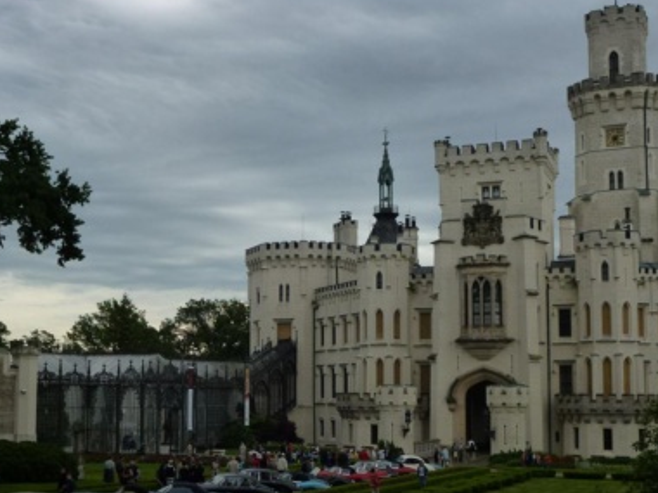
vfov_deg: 29.0
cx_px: 267
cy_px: 305
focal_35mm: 50
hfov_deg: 38.1
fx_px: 950
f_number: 3.8
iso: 160
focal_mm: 6.8
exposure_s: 1/800
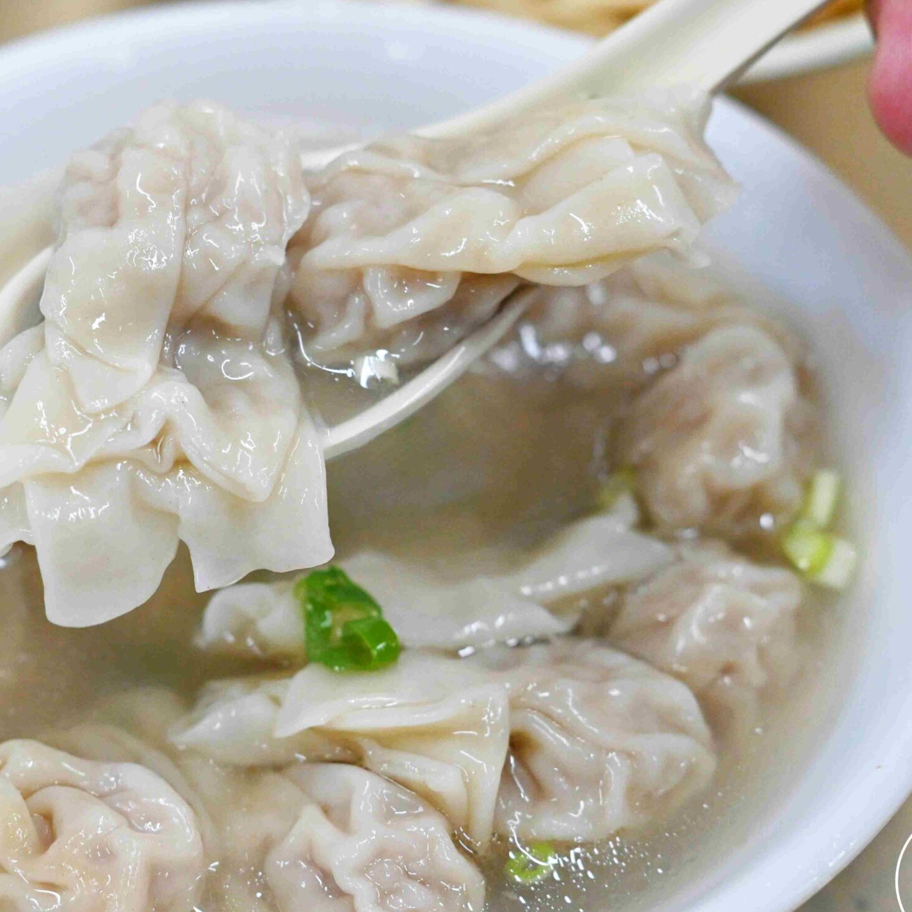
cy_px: 473
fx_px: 3309
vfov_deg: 15.7
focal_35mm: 111
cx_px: 284
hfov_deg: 15.7
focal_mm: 50
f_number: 3.2
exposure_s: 1/200
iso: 900
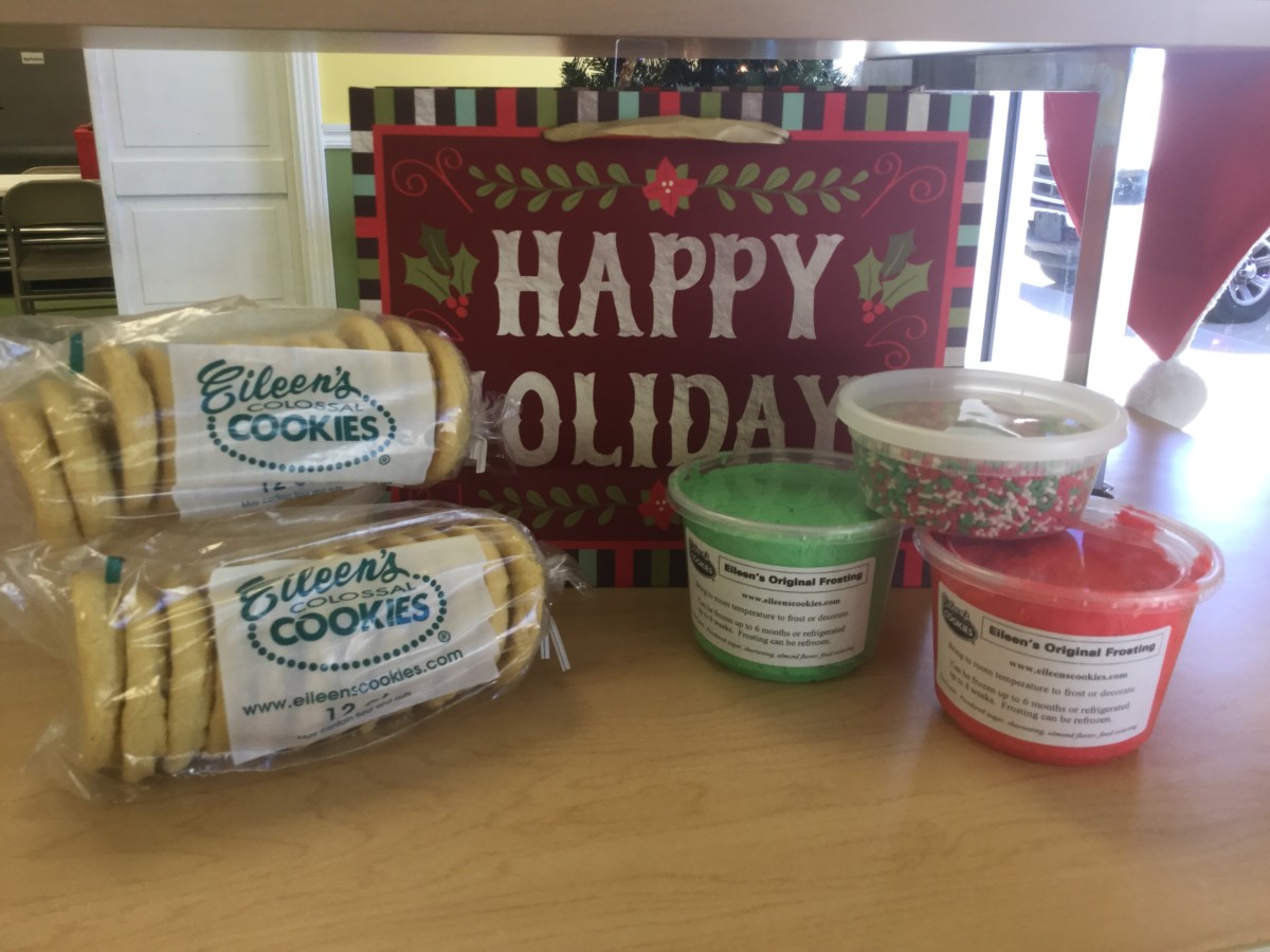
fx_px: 1137
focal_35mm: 31
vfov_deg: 45.4
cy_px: 476
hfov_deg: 58.4
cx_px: 635
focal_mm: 3.3
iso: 32
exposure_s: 1/40
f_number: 2.4
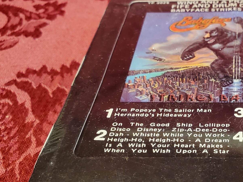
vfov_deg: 26.1
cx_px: 207
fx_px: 386
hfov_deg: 33.5
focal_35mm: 55
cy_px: 144
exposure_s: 1/120
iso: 200
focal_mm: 4.3
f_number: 2.4
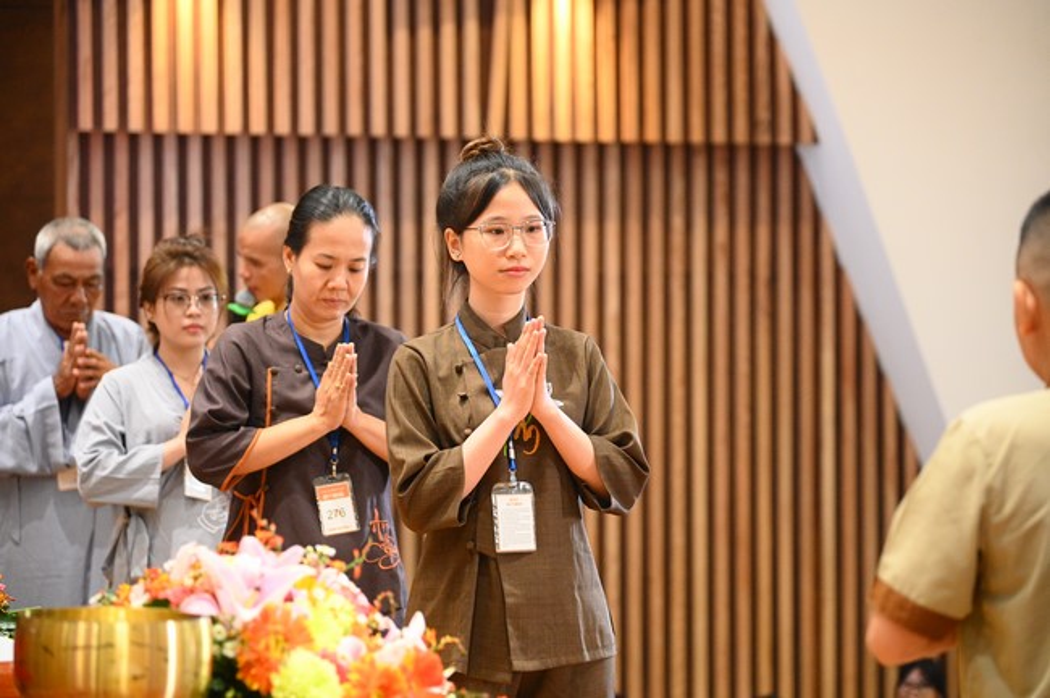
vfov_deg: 11.4
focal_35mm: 120
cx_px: 525
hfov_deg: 17.1
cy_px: 349
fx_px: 3496
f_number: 4
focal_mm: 120
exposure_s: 1/160
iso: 6400
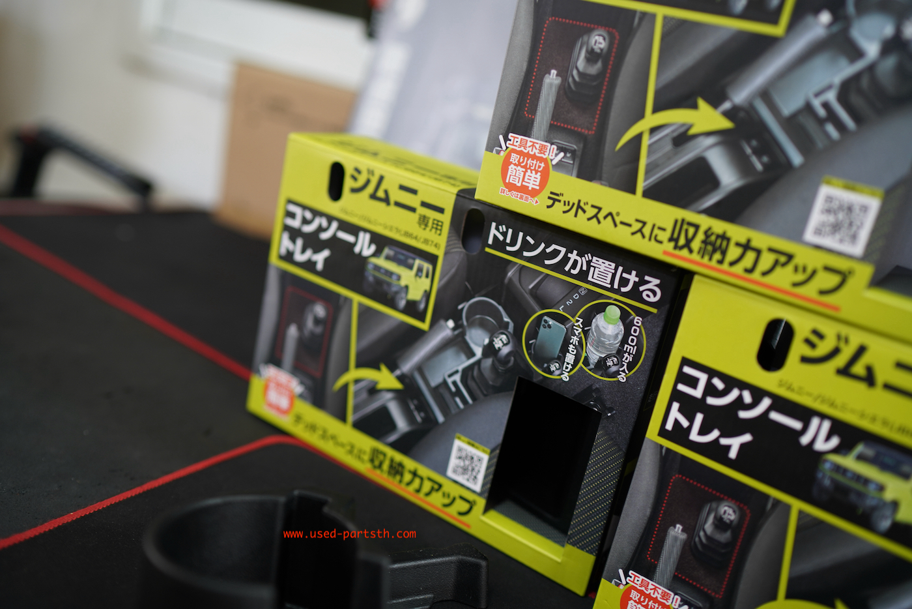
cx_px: 456
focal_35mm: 35
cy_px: 304
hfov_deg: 54.4
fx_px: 887
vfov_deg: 37.9
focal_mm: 35
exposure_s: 1/40
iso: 250
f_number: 2
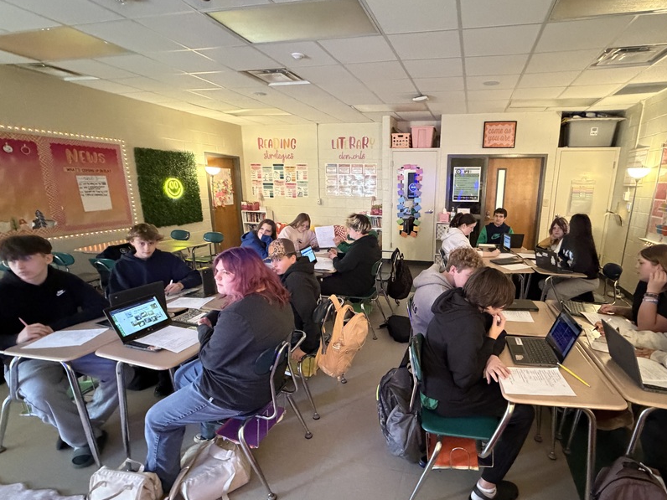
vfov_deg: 71.5
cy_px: 265
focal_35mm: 18
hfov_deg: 86.8
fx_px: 347
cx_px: 396
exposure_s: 1/40
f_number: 2.2
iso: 1000
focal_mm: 2.22
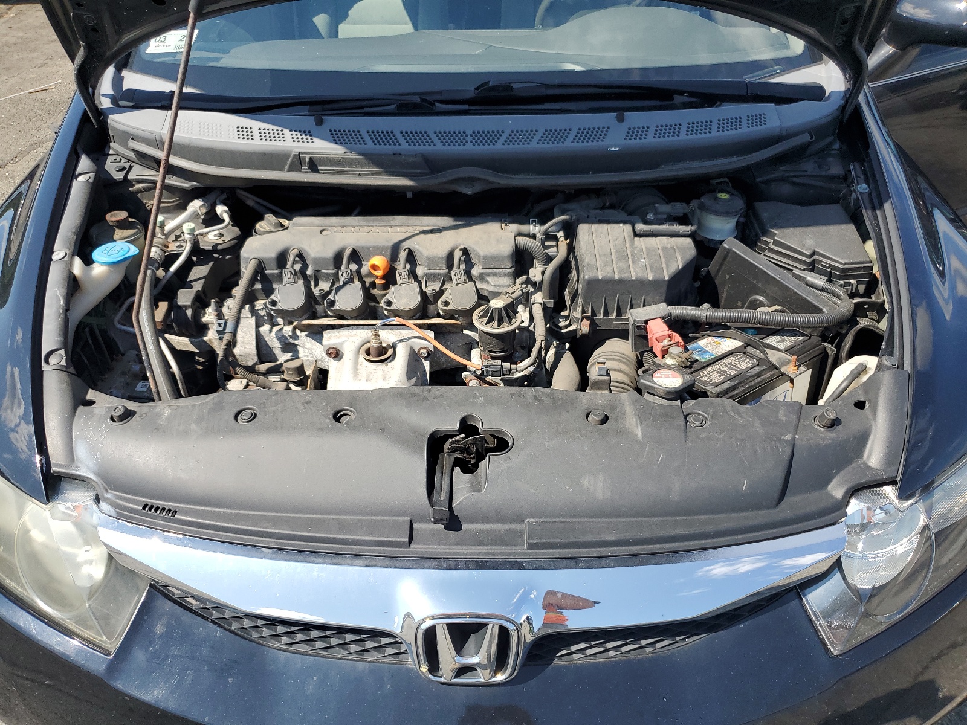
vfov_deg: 53.1
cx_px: 484
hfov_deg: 67.3
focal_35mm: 26
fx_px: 726
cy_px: 362
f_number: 1.5
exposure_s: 1/2000
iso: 50
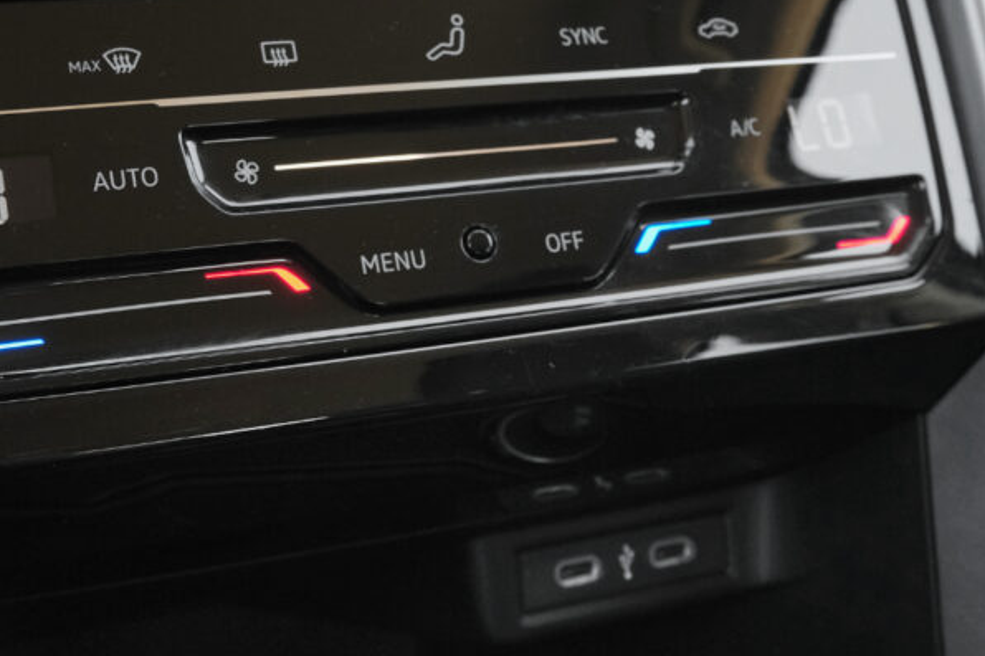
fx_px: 1504
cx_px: 383
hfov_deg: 36.1
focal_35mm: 55
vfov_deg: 24.5
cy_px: 229
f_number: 8
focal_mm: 21.5
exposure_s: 1/80
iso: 2000
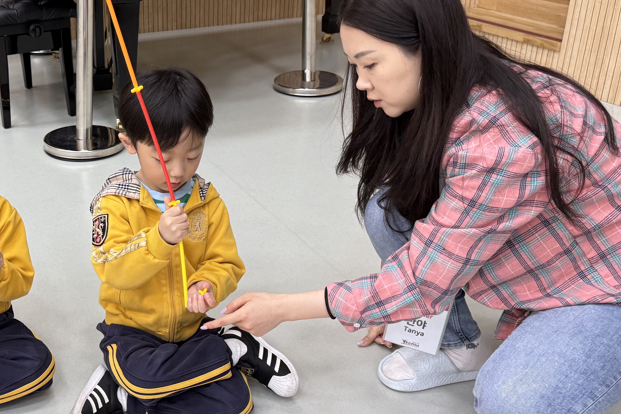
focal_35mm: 43
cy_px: 178
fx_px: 742
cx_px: 136
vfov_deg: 31.1
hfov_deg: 43.6
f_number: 1.78
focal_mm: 6.76
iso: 160
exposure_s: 1/120
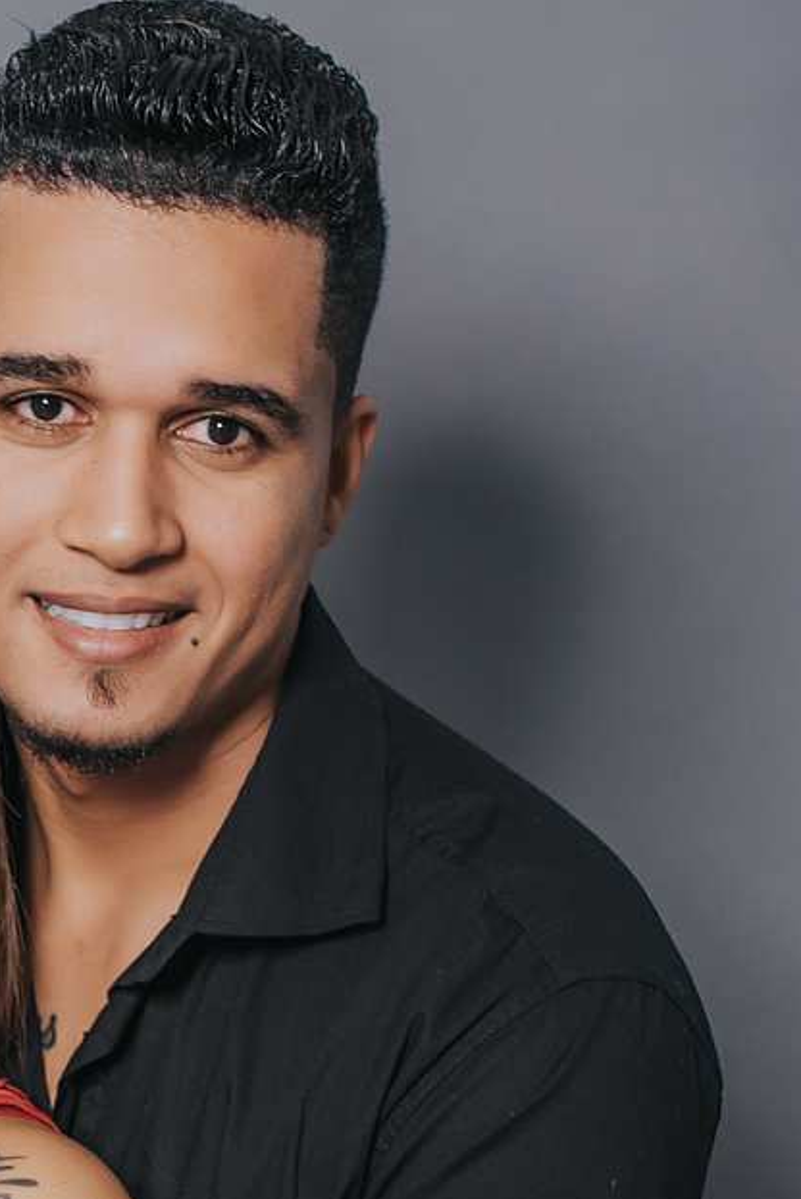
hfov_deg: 13.3
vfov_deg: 19.5
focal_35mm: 101
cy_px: 1234
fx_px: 3367
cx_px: -117
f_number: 3.2
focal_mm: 35
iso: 500
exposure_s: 1/100
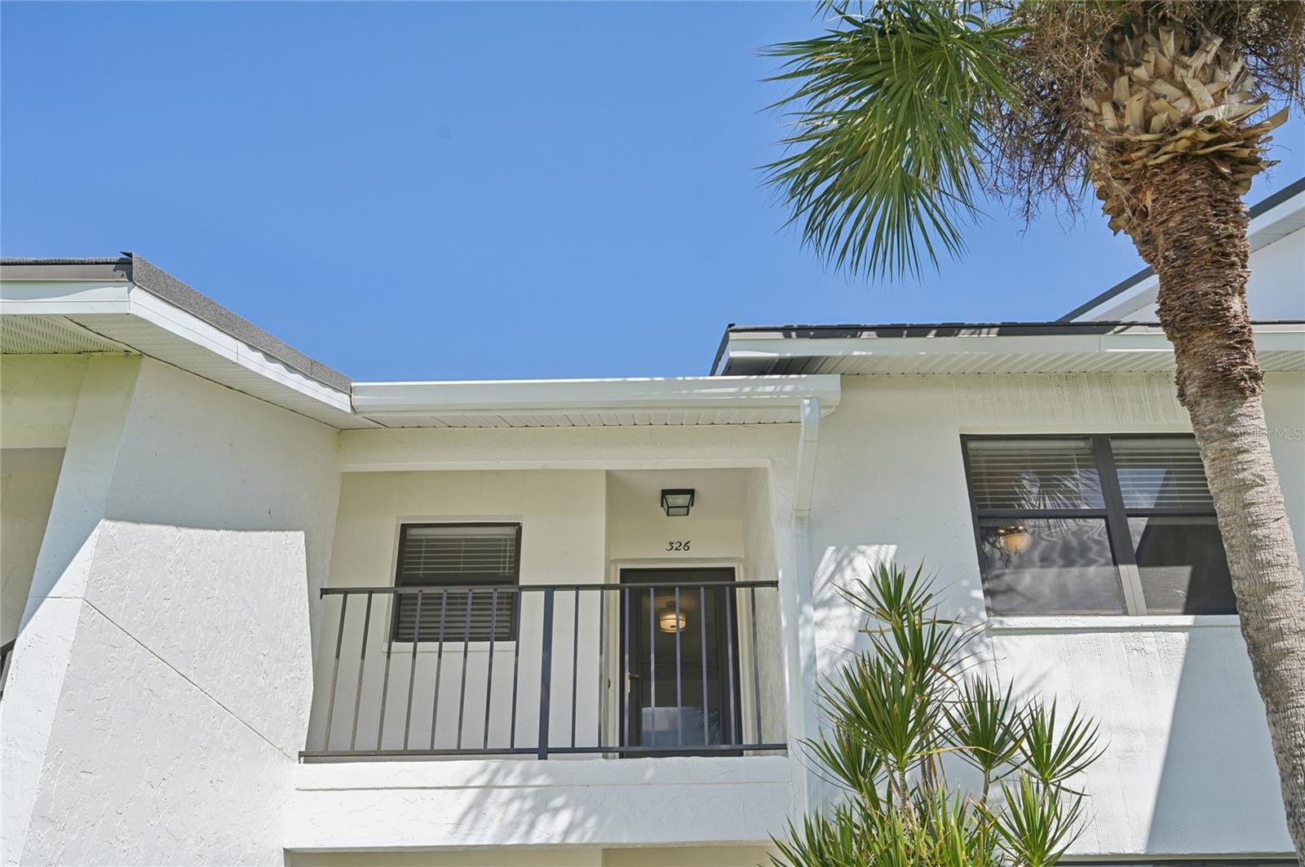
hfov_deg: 62.0
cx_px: 652
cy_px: 434
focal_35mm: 30
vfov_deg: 43.5
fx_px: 1086
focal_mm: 30
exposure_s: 1/1250
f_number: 8
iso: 400
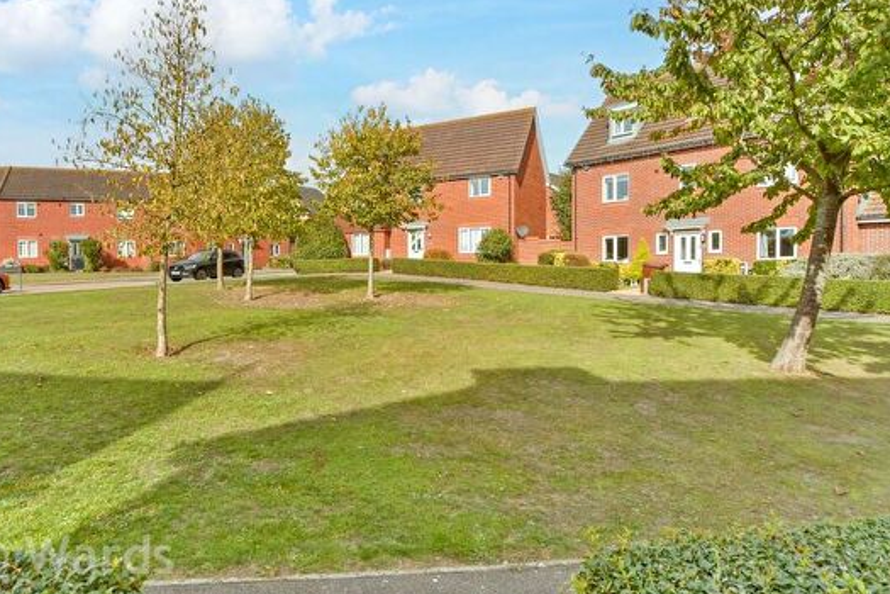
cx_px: 358
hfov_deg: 83.0
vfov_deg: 61.9
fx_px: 494
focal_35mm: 20
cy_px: 284
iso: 500
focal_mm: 10
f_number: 9
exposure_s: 1/320
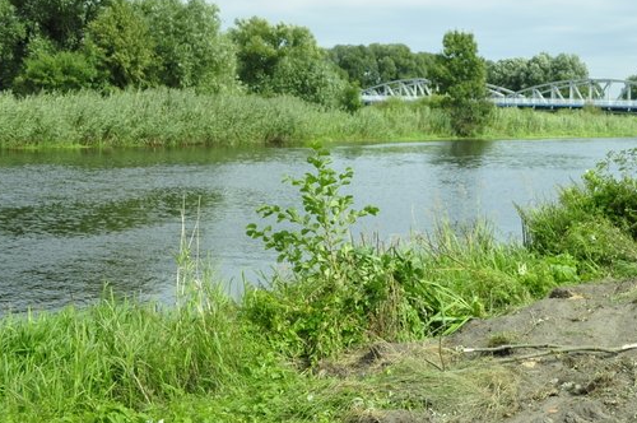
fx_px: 954
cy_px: 163
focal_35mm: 54
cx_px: 517
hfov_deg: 35.6
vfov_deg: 24.9
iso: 200
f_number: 3.5
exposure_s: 1/1600
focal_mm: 18
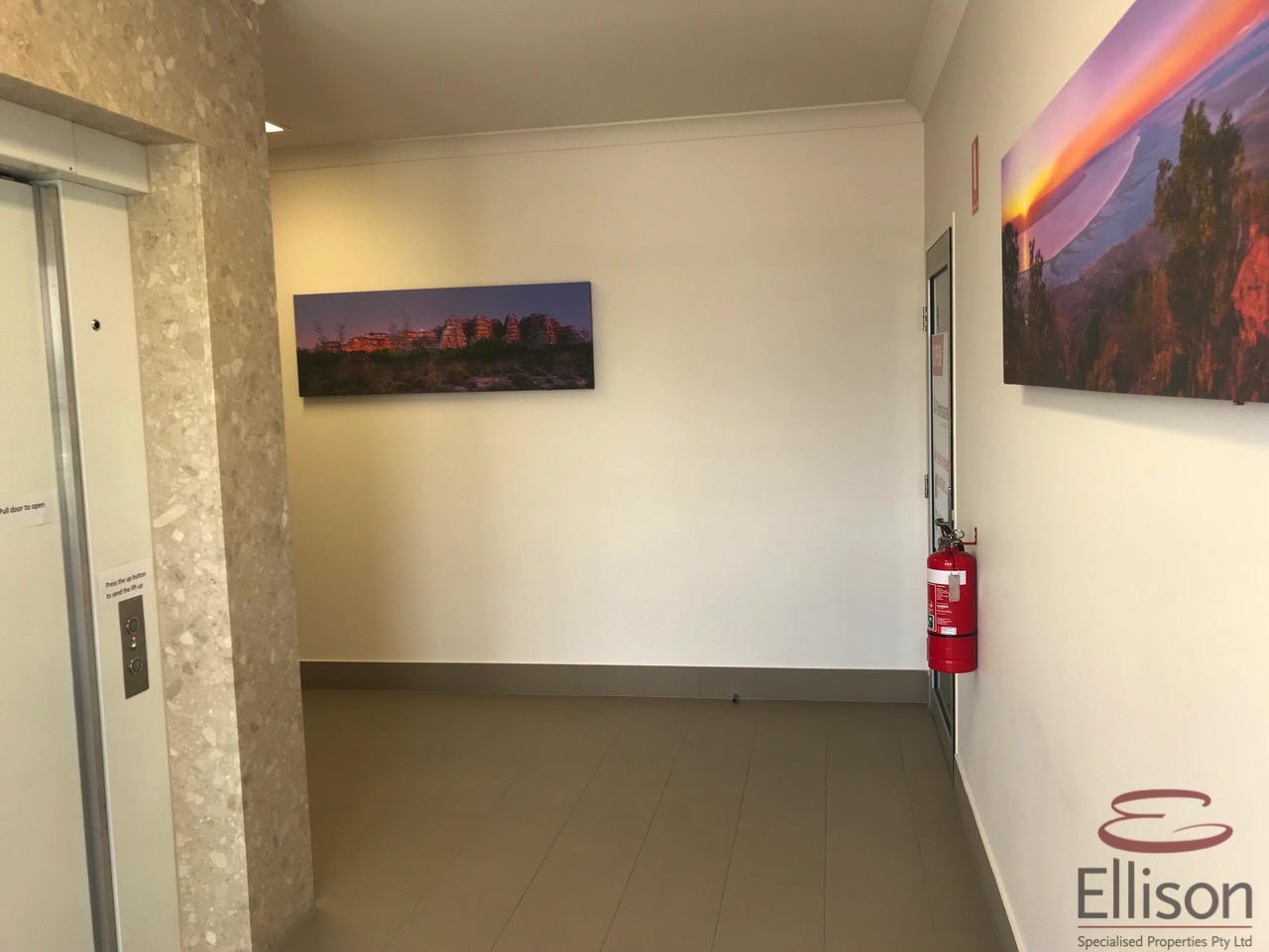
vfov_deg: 49.7
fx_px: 1026
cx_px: 634
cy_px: 476
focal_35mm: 28
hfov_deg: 63.4
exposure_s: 1/50
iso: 20
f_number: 1.8
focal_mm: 3.99
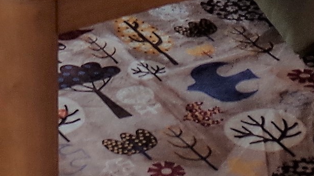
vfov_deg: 4.8
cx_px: -67
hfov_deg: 9.0
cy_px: -460
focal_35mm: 236
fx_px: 1965
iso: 140
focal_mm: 18.3
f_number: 2.8
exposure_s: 1/40
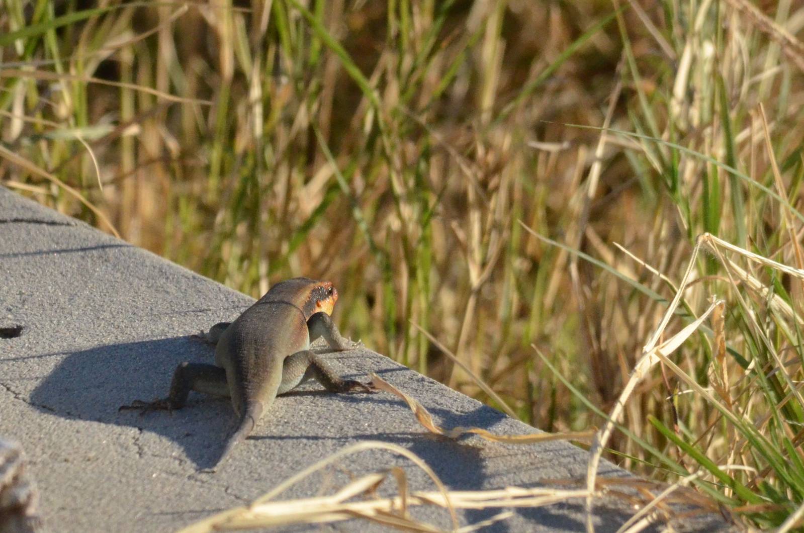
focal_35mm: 750
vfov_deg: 1.8
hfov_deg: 2.8
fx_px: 16720
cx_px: 402
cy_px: 266
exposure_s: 1/2500
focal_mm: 500
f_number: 13
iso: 2500
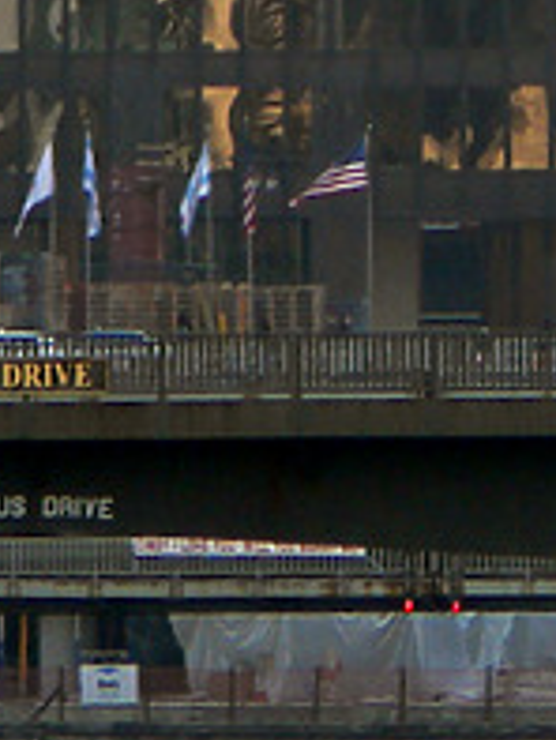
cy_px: -755
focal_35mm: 1454
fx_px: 31105
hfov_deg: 1.0
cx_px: 100
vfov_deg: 1.4
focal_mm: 53
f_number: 3.7
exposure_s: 1/125
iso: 80
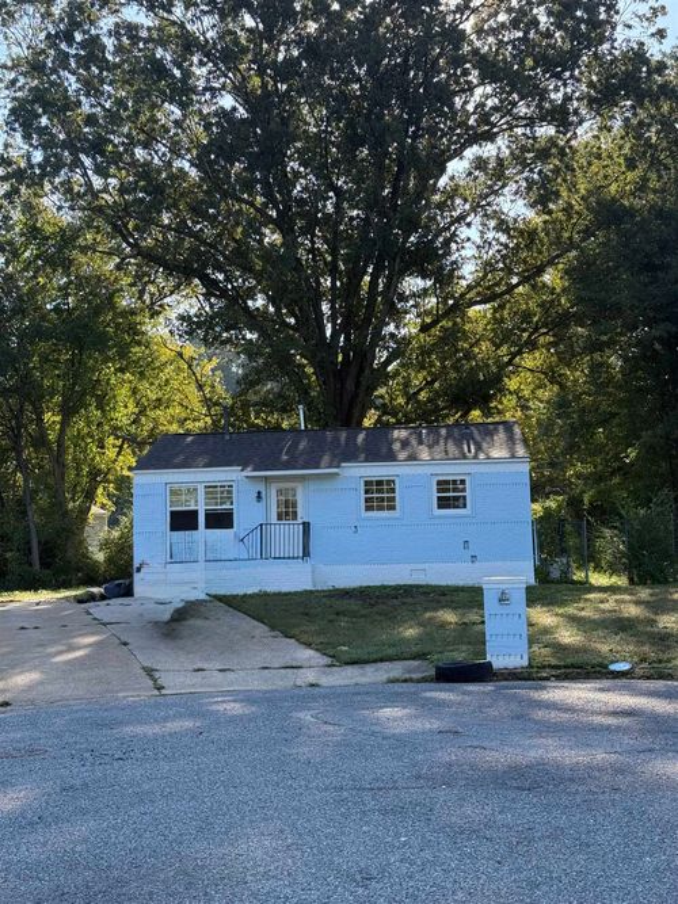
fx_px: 1254
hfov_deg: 30.3
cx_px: 339
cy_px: 452
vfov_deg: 39.7
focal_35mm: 48
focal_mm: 6.76
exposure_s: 1/1133
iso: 100
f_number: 1.78
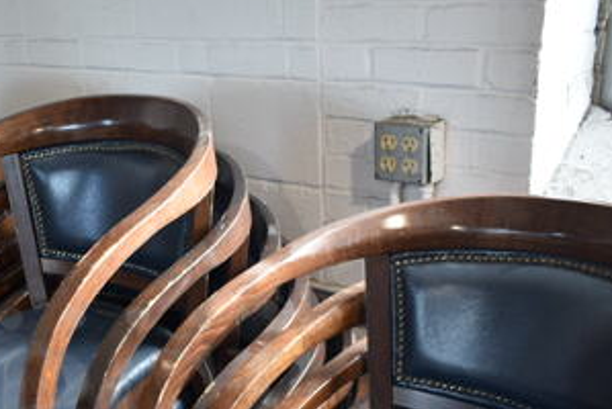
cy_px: 401
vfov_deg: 23.7
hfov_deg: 35.2
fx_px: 936
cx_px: 137
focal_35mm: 55
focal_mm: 18
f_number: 3.5
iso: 320
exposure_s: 1/30
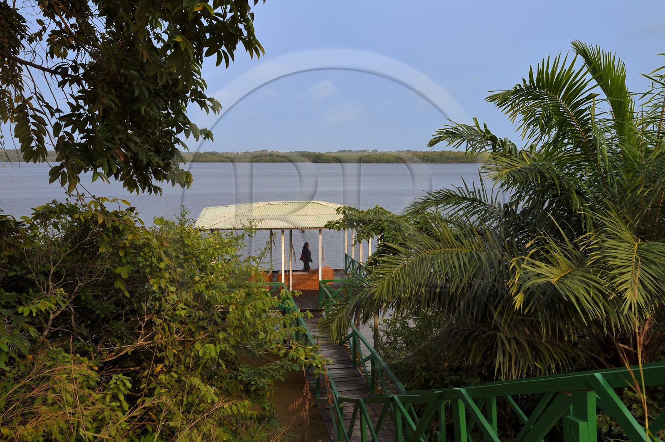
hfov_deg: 58.8
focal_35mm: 32
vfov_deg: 41.0
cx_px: 332
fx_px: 591
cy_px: 221
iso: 200
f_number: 9
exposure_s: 1/200
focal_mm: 32
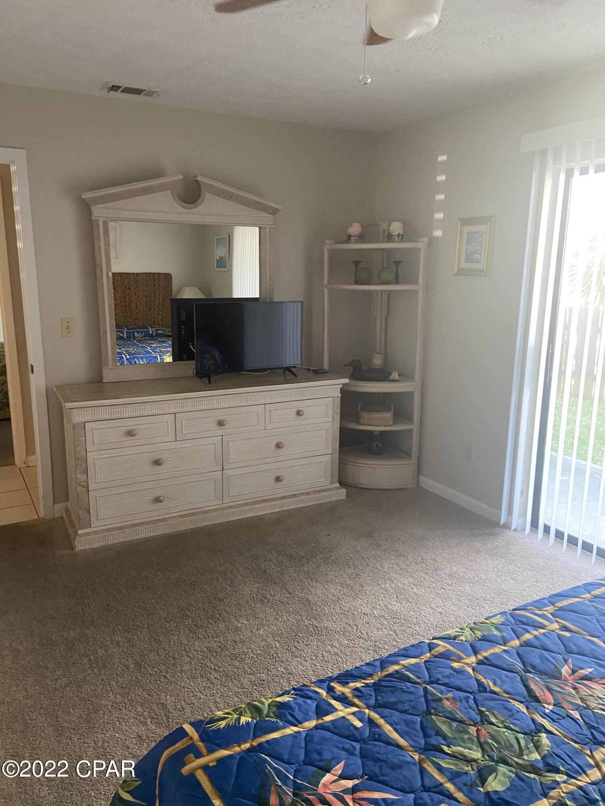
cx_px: 302
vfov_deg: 67.3
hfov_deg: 53.1
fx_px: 606
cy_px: 403
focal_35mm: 26
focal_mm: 4.25
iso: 250
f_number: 1.8
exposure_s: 1/60
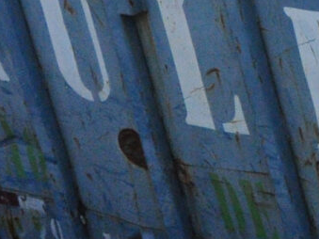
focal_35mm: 305
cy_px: 24
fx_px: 2810
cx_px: 689
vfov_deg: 4.9
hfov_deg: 6.3
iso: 1600
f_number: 13
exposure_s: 1/640
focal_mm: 28
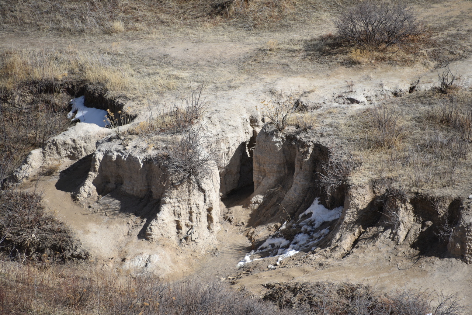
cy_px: 158
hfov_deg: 6.9
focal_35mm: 300
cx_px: 236
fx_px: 3934
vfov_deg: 4.6
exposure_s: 1/640
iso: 110
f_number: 5.6
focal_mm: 300
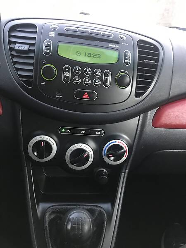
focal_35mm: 28
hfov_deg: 49.7
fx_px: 201
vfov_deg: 63.4
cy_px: 124
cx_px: 93
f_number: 1.8
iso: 80
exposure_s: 1/8
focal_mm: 4
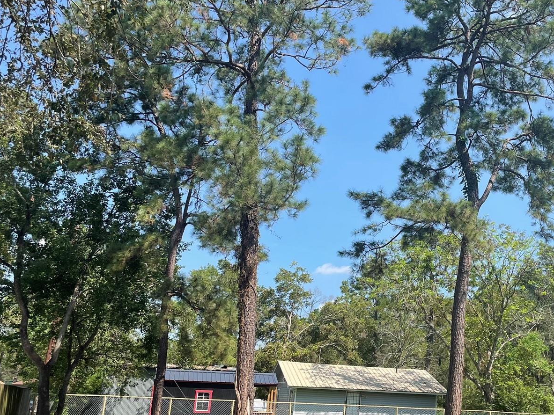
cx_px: 429
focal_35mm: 45
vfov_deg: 32.1
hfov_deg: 40.6
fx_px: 720
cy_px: 231
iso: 32
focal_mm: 4.2
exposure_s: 1/1984
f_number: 1.6
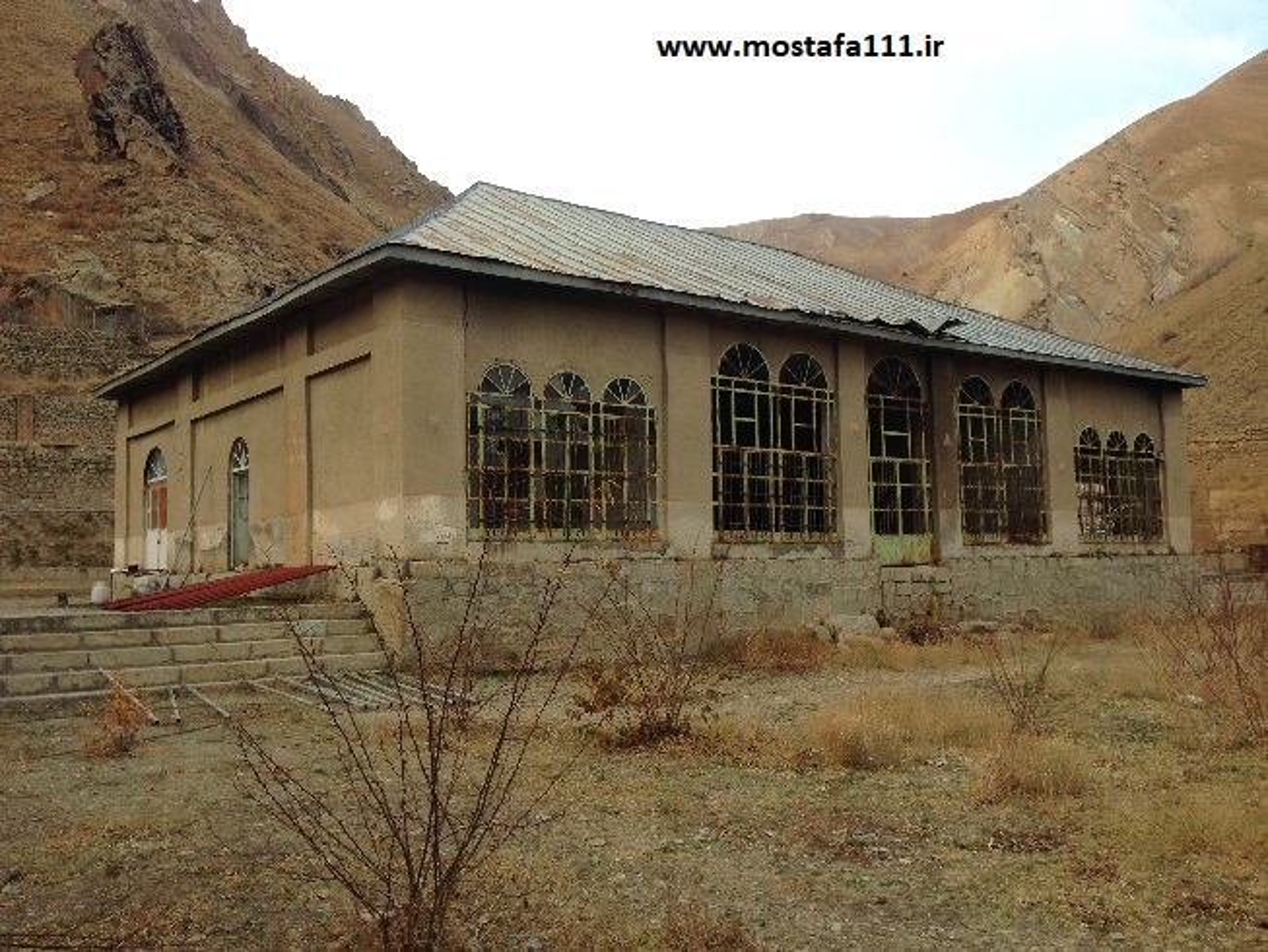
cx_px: 634
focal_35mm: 33
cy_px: 476
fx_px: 1209
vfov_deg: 43.0
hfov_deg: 55.3
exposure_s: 1/203
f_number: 2.4
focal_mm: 4.12
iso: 50
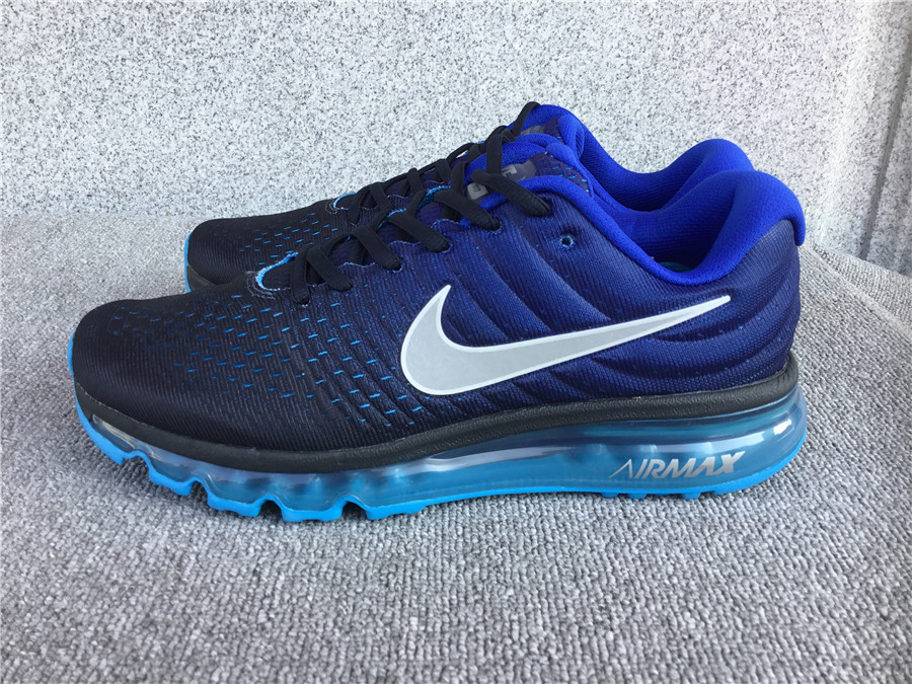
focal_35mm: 31
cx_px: 456
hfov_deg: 58.4
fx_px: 817
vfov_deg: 45.4
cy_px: 342
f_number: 2.4
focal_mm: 3.3
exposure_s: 1/149
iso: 25
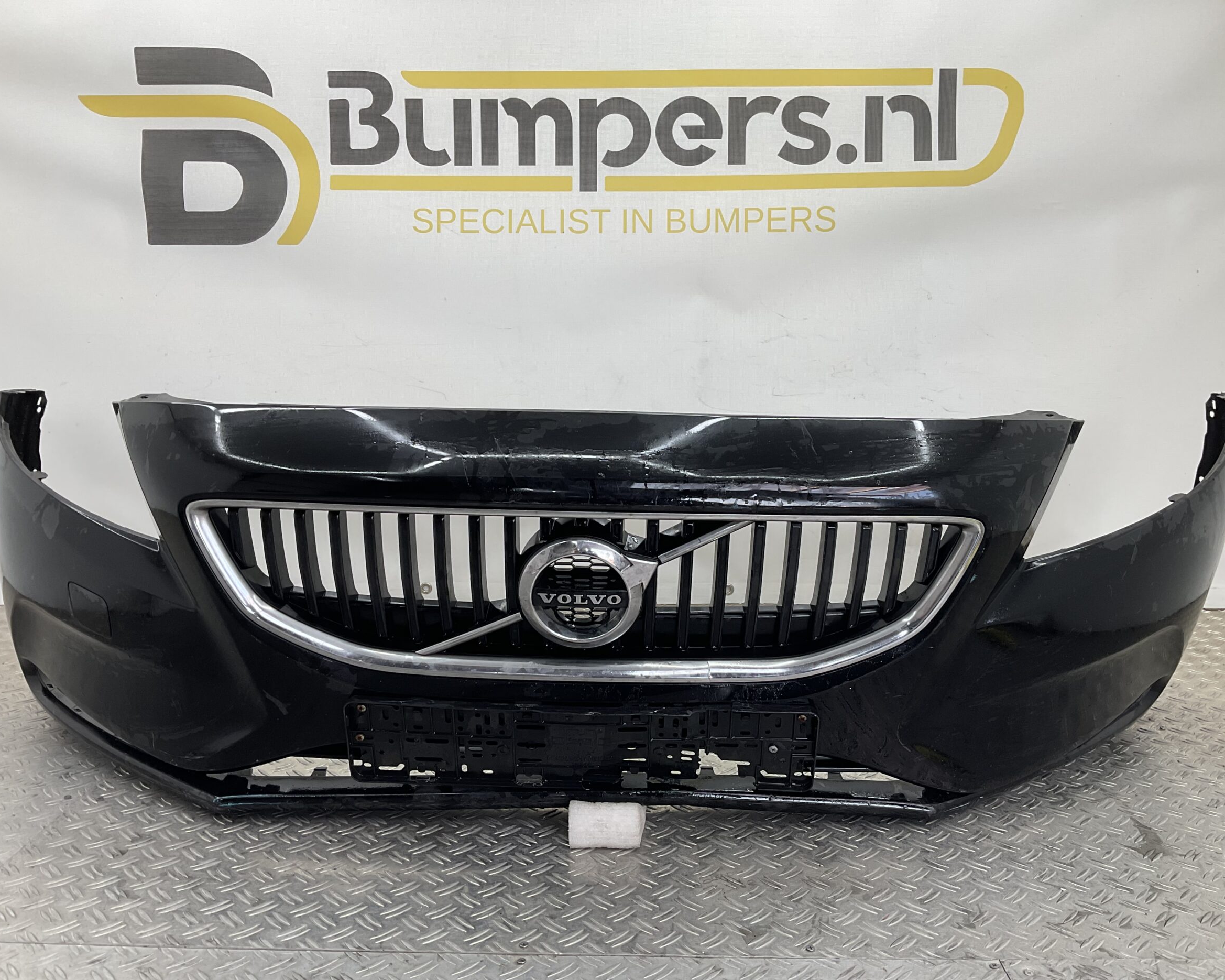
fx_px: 1124
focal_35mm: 31
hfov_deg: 57.2
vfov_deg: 47.1
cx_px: 631
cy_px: 486
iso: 20
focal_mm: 3
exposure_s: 1/120
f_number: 1.8
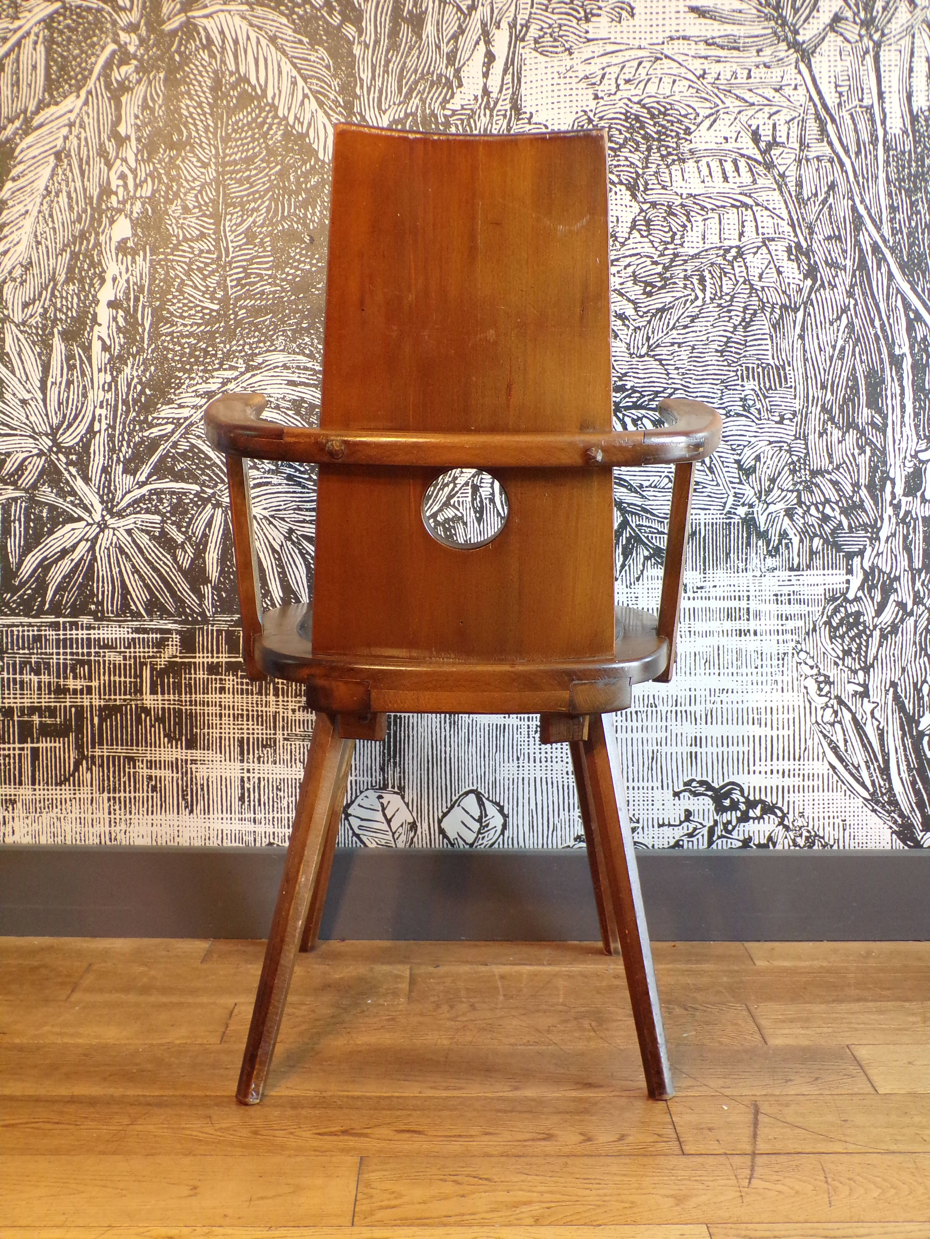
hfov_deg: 38.7
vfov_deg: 50.1
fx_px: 1325
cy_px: 620
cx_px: 465
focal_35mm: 37
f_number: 3.3
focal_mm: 6.6
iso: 280
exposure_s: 1/17
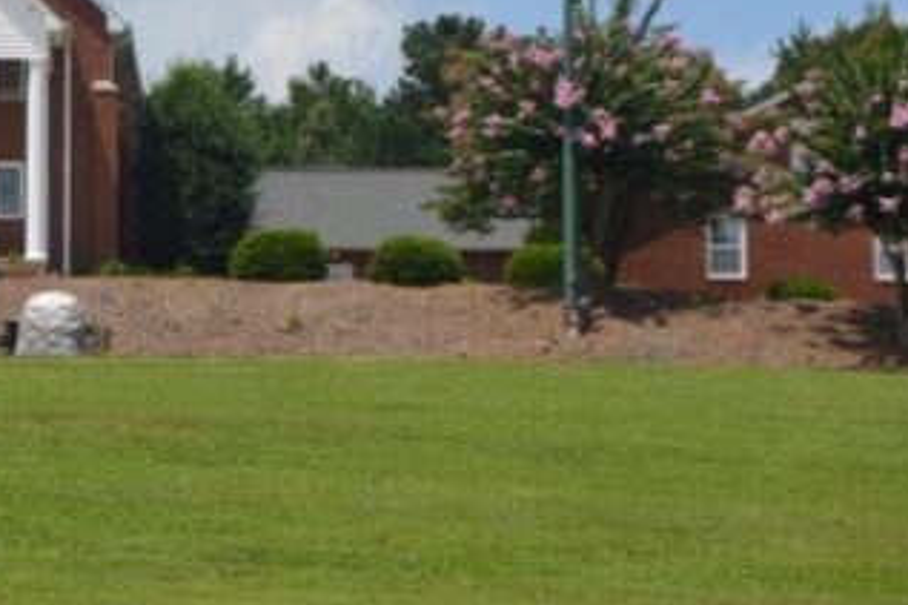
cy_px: -143
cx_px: -175
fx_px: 4292
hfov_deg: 11.8
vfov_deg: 8.0
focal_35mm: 170
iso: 100
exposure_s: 1/400
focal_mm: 45
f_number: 10
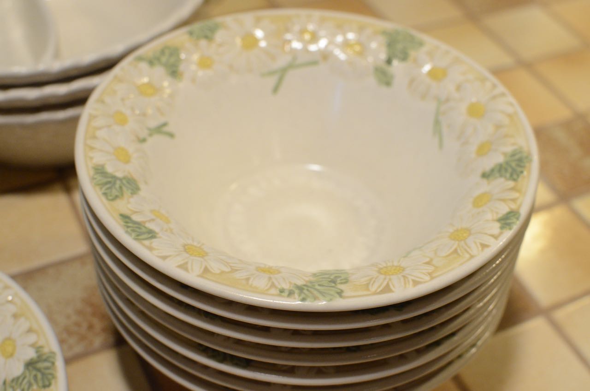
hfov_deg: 37.9
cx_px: 295
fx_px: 859
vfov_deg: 25.6
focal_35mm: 52
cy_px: 196
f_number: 4.5
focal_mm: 35
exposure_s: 1/125
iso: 2500
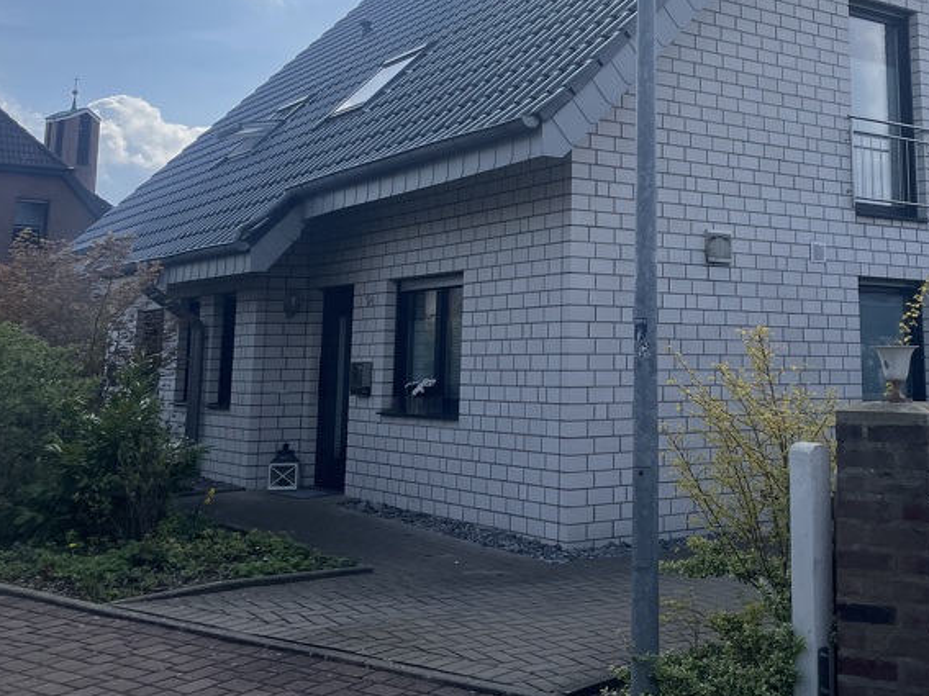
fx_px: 1181
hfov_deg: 42.4
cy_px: 151
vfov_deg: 32.1
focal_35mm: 44
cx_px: 611
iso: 32
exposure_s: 1/6135
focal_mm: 4.2
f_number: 1.6
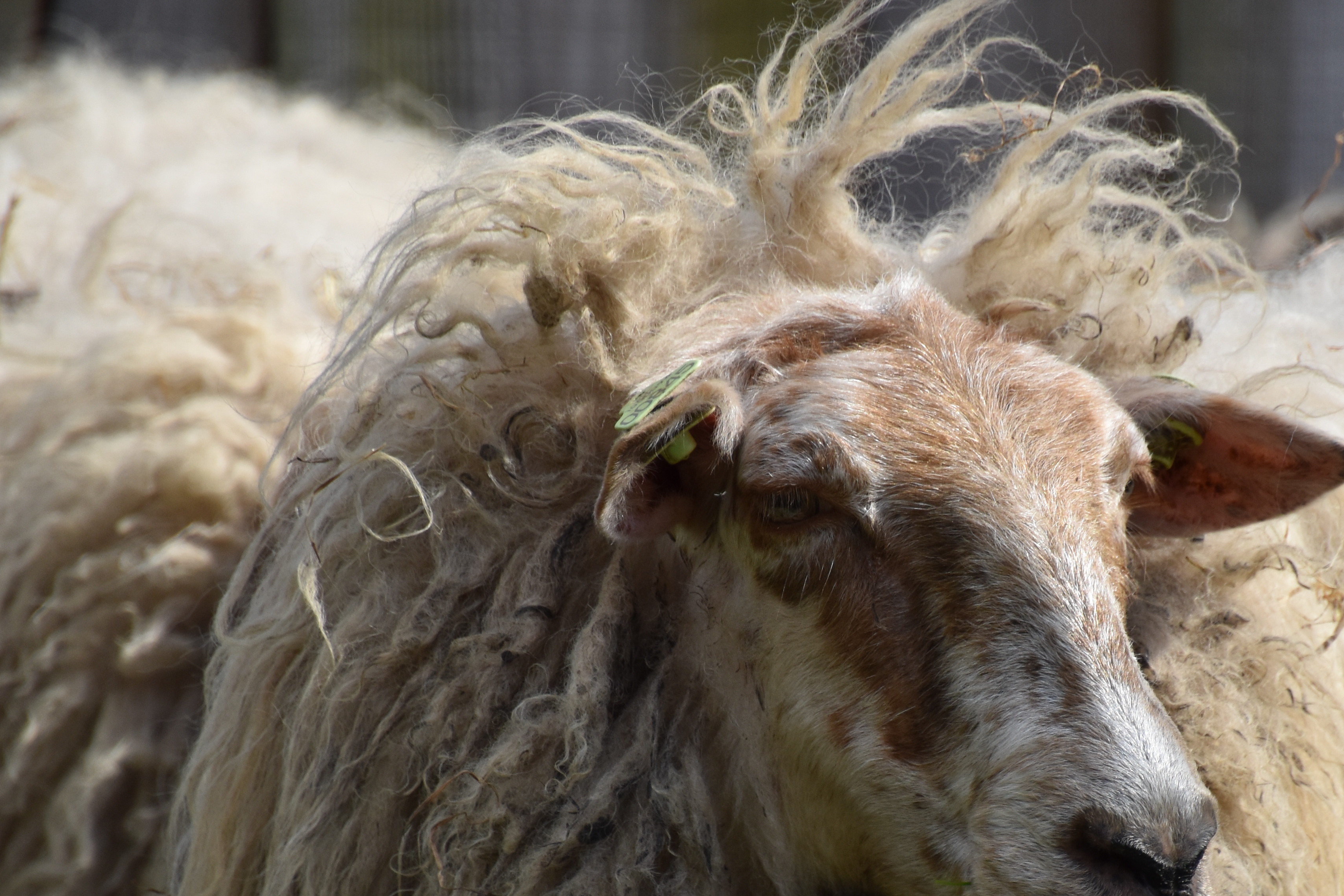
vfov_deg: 1.3
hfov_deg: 2.0
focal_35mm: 1057
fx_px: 39460
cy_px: 693
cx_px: 880
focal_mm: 400
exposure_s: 1/1250
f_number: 6.3
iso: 400
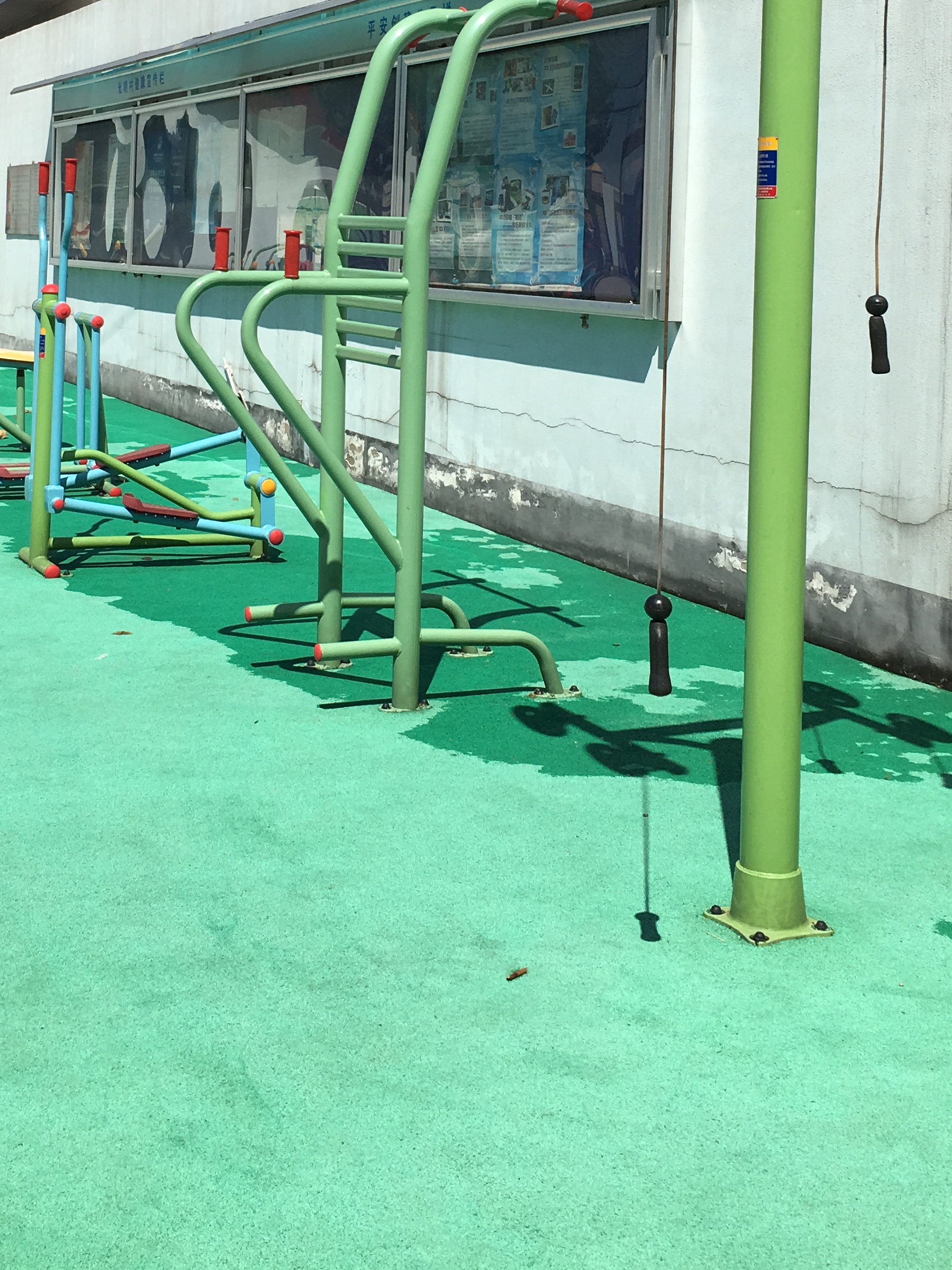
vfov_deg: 35.6
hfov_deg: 28.0
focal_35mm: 52
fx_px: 1907
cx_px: 373
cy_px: 249
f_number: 2.2
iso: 25
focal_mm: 4.15
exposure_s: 1/2331
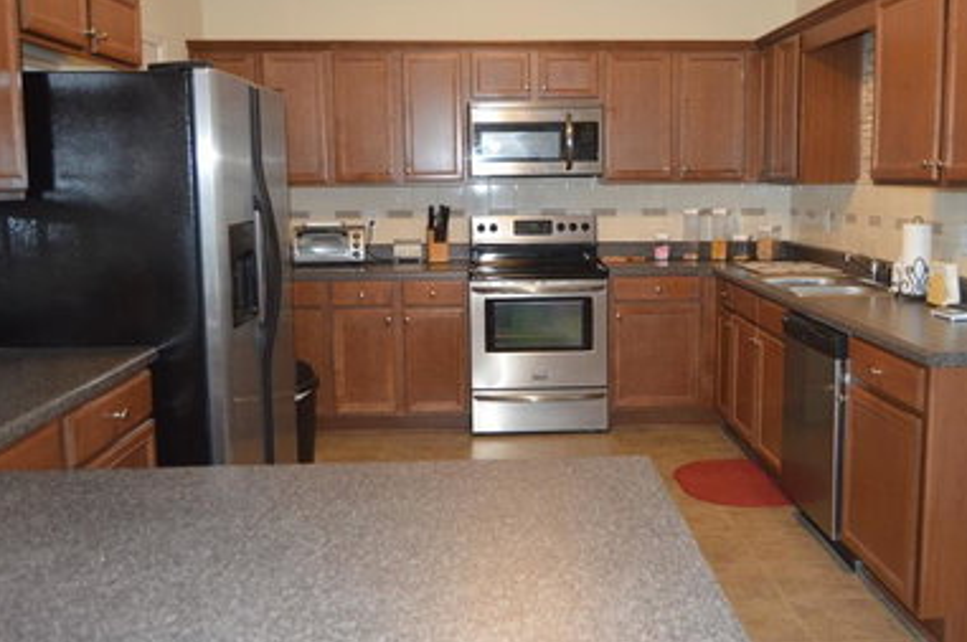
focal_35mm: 34
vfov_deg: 38.8
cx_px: 538
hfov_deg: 55.7
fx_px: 912
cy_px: 296
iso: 1100
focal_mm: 18
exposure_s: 1/60
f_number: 3.5
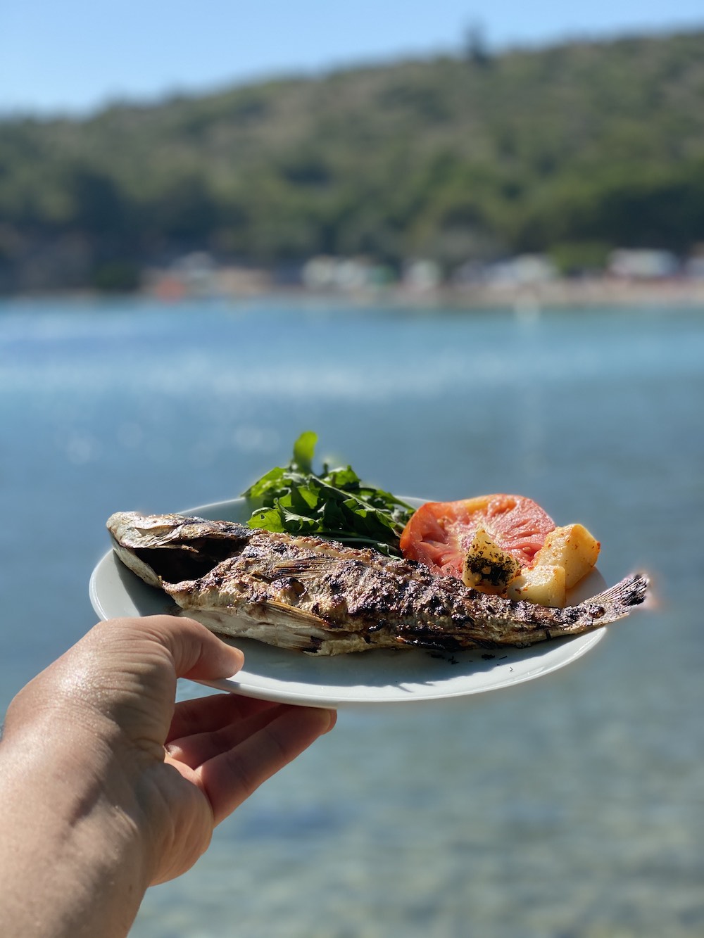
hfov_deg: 28.0
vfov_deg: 36.8
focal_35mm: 52
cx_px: 352
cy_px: 469
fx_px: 1410
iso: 20
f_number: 2
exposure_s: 1/1597
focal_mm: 6
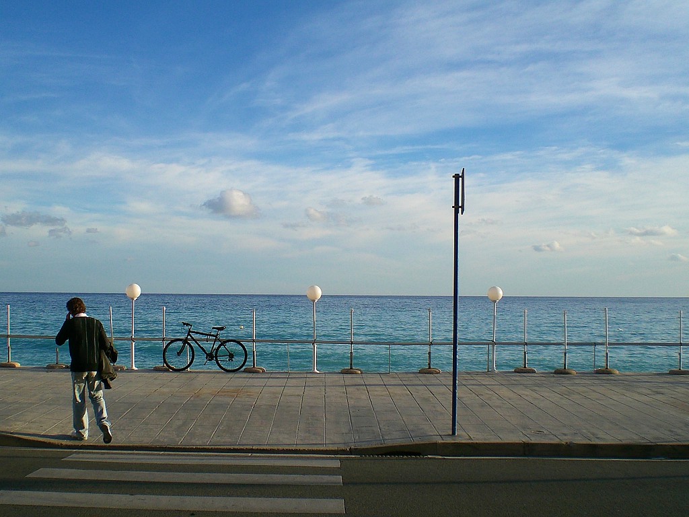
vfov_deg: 37.7
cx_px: 344
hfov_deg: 49.0
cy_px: 258
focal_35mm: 38
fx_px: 756
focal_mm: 6.3
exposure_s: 1/400
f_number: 4.4
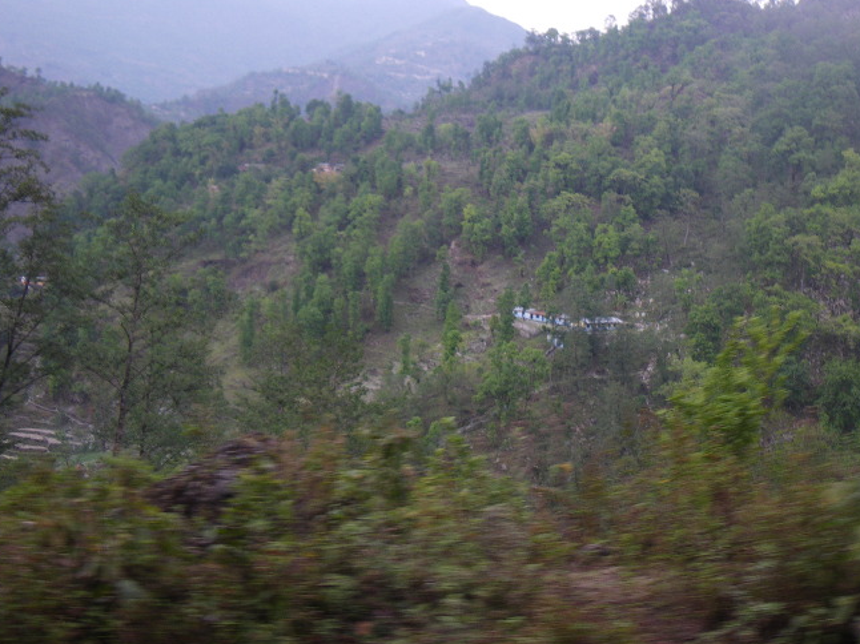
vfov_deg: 38.4
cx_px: 548
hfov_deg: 49.6
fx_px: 919
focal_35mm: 37
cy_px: 246
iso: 50
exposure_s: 1/125
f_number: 3.5
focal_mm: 5
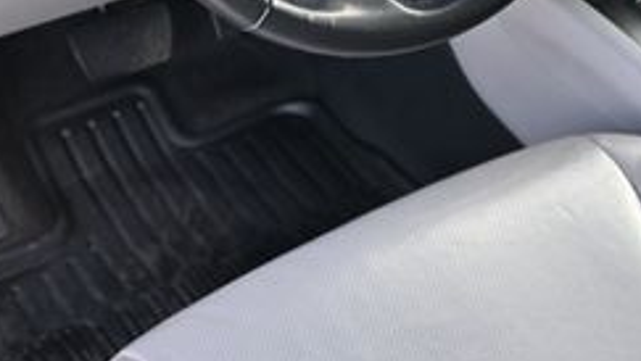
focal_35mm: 81
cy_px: -121
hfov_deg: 26.1
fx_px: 1372
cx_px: 446
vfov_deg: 14.3
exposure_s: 1/160
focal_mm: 19.5
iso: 400
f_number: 3.8
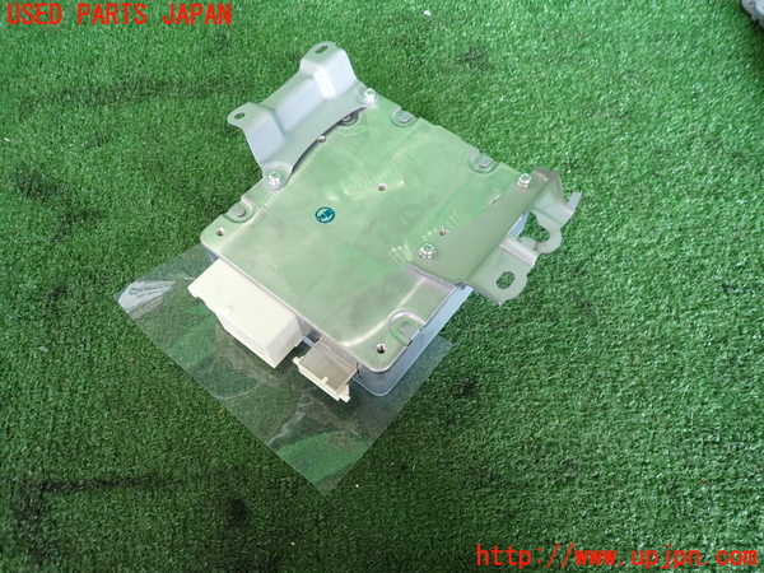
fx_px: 552
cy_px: 286
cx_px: 382
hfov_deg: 69.4
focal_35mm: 25
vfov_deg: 54.9
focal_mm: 4.5
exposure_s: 1/60
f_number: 2
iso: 200
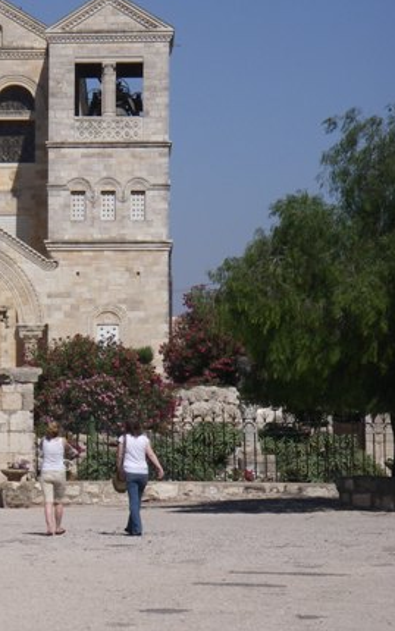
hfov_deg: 7.2
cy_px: 282
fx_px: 3098
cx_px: -72
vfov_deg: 11.6
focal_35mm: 180
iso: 80
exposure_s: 1/320
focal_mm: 18.9
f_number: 8
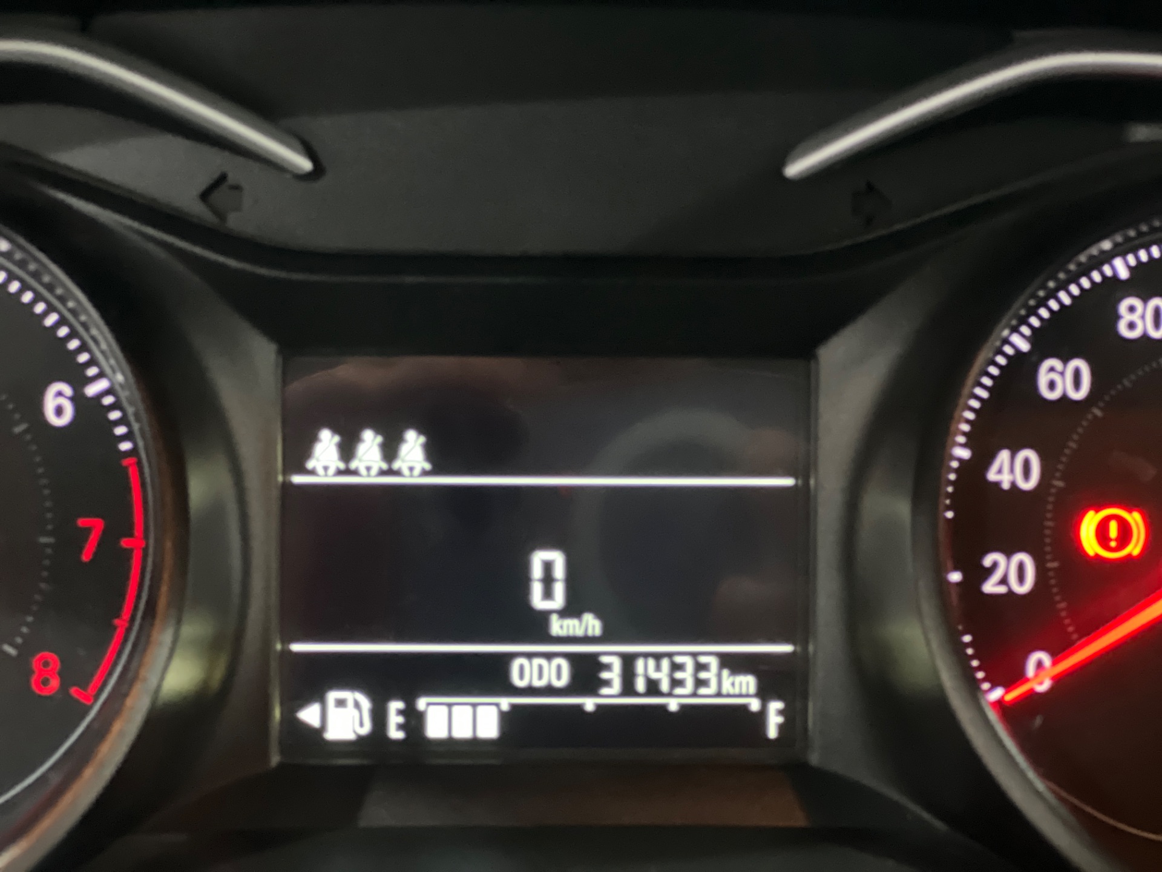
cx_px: 581
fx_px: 2585
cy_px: 436
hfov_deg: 25.3
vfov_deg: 19.1
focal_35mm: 77
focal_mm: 9
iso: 1250
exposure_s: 1/15
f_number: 2.8
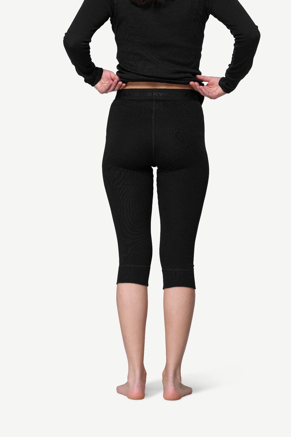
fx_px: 1334
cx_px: 146
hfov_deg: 12.5
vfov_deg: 18.6
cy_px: 218
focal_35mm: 110
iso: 100
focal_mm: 110
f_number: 5.6
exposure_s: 1/50
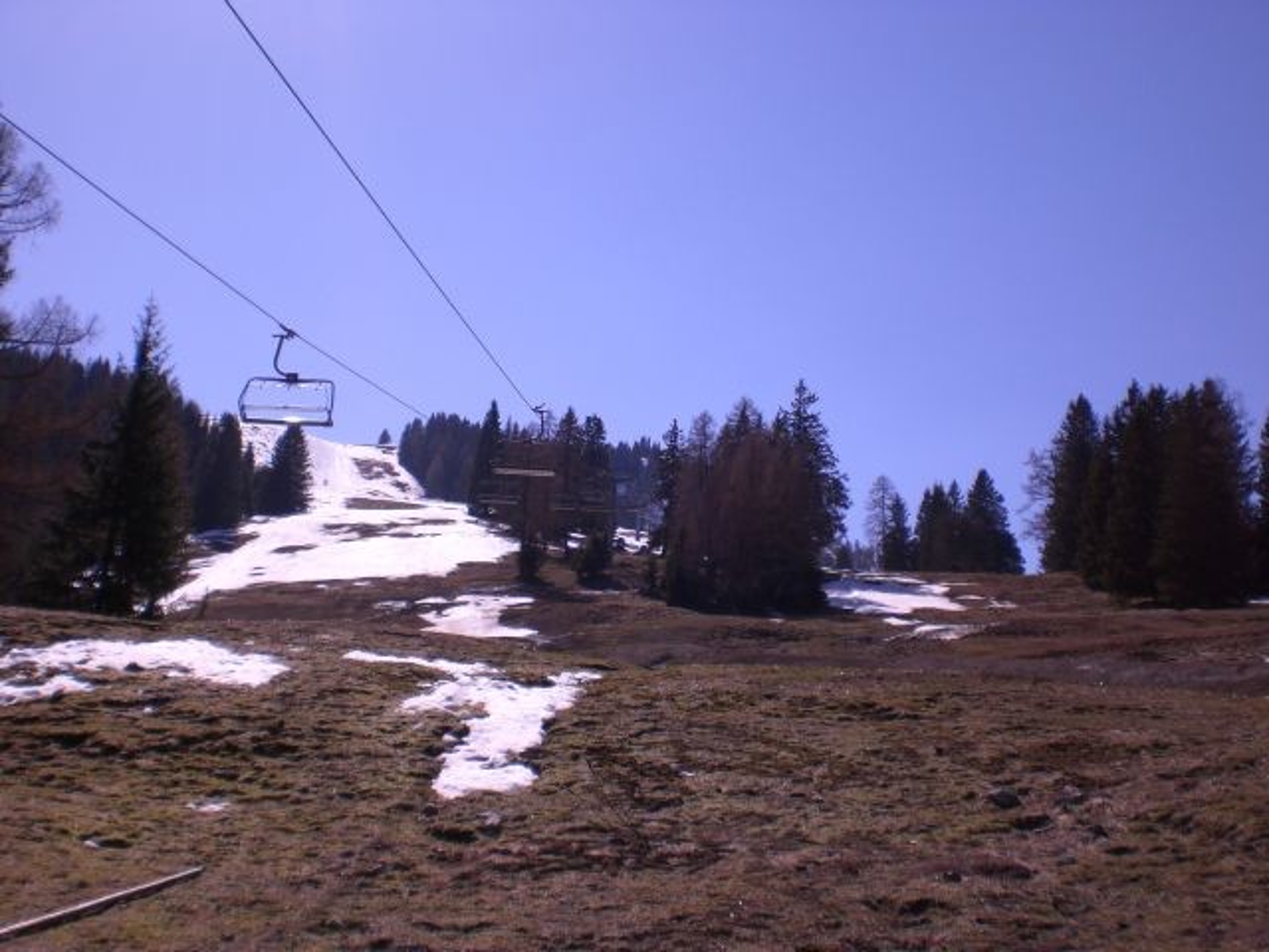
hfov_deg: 49.0
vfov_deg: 37.7
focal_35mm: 38
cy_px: 476
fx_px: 1393
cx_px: 634
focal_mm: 6.3
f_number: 4.4
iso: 50
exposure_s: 1/1000
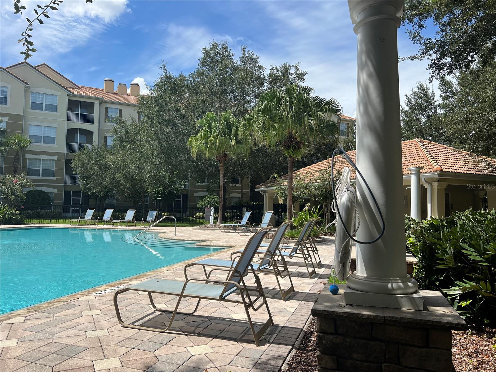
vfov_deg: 53.1
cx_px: 248
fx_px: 373
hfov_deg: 67.3
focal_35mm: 26
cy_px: 186
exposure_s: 1/4274
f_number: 1.5
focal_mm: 5.7
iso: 50
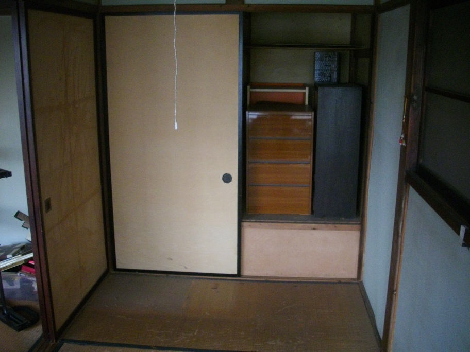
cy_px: 176
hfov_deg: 50.1
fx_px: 502
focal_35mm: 37
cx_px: 235
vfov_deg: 38.7
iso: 384
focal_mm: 6.2
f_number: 2.8
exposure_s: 1/50
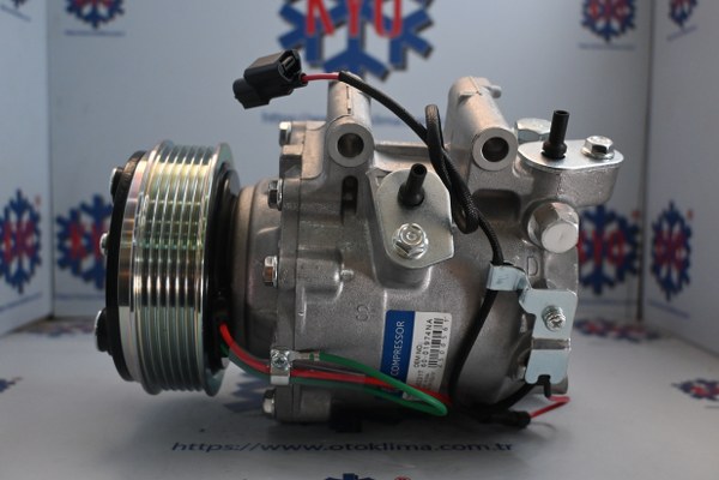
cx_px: 360
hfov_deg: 55.1
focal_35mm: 34
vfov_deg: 38.4
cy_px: 240
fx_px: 689
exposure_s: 1/125
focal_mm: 23
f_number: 4.2
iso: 1400
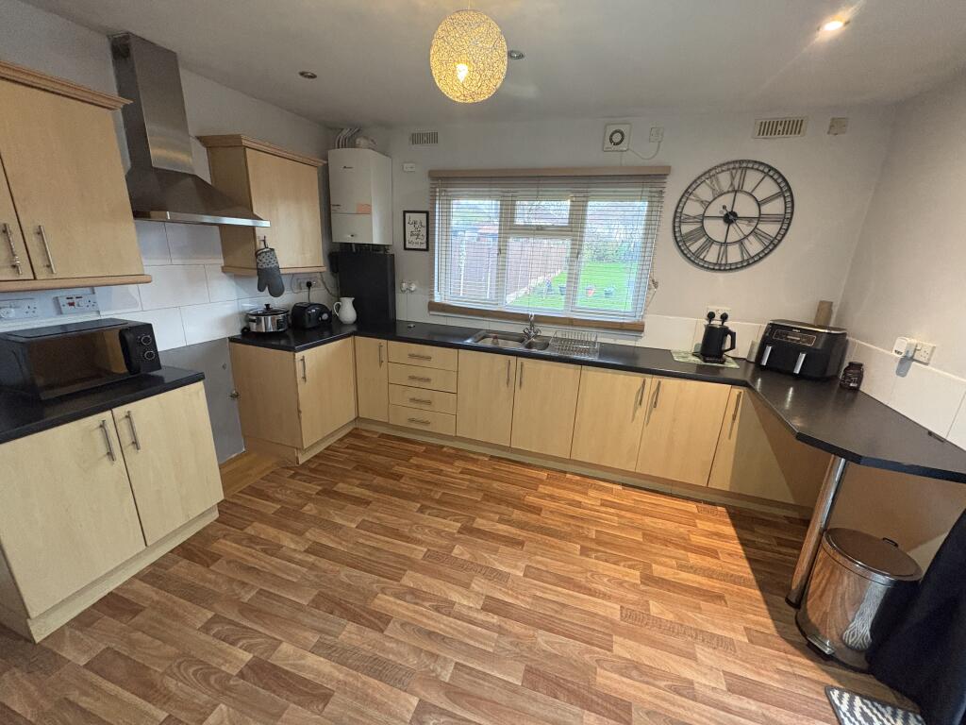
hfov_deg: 102.1
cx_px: 483
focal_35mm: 14
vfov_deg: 85.7
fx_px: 391
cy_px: 362
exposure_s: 1/60
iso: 500
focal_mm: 2.22
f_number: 2.2
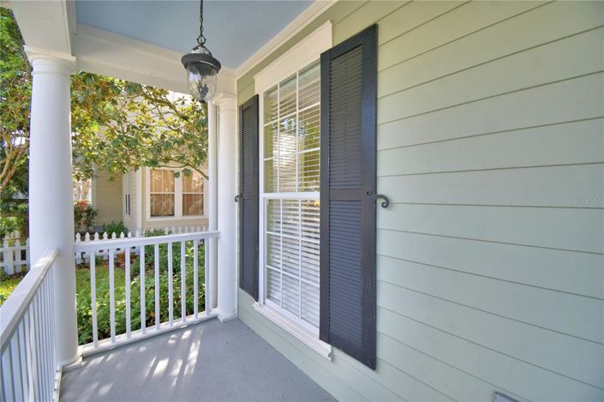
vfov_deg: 77.2
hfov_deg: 100.4
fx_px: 251
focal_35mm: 15
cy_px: 201
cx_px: 302
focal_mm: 10
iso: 200
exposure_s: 1/400
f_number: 4.5
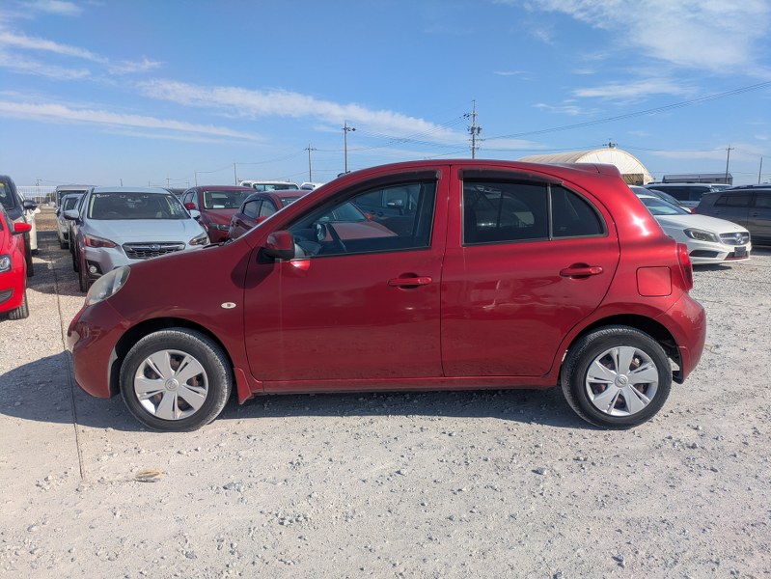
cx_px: 386
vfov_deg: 54.9
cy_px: 290
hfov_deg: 69.4
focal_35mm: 25
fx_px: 557
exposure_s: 1/2538
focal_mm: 5.43
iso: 44
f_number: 1.89
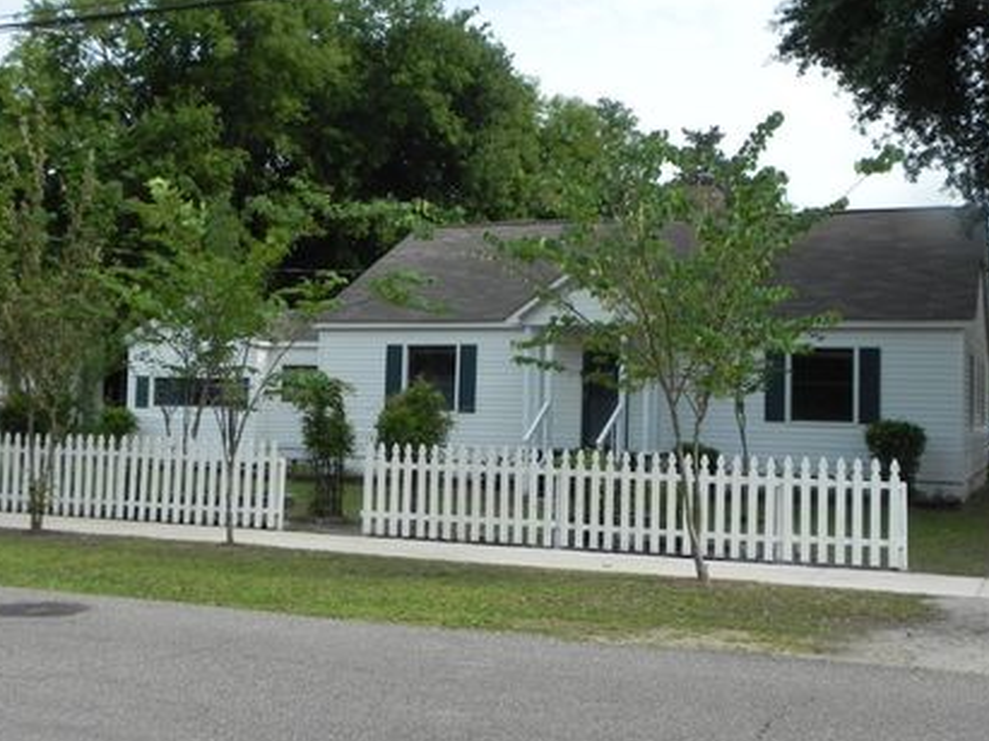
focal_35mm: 45
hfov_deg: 42.1
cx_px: 508
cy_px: 384
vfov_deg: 32.2
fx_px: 1285
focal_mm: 6.6
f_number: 6.3
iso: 160
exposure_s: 1/326
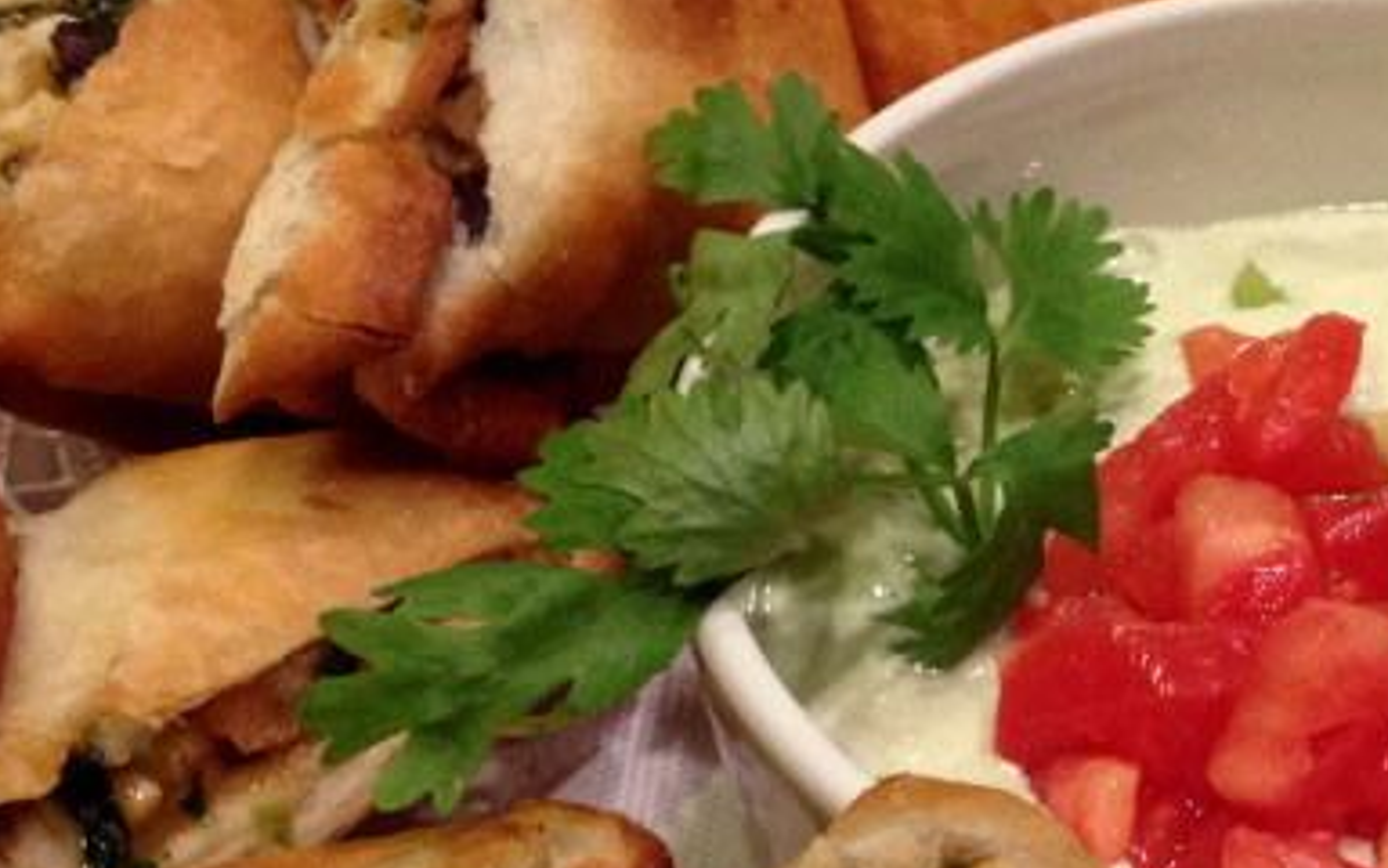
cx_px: 1319
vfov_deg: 13.2
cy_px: 684
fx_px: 3745
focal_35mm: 99
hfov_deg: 20.5
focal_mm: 4.28
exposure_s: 1/20
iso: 200
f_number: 2.4
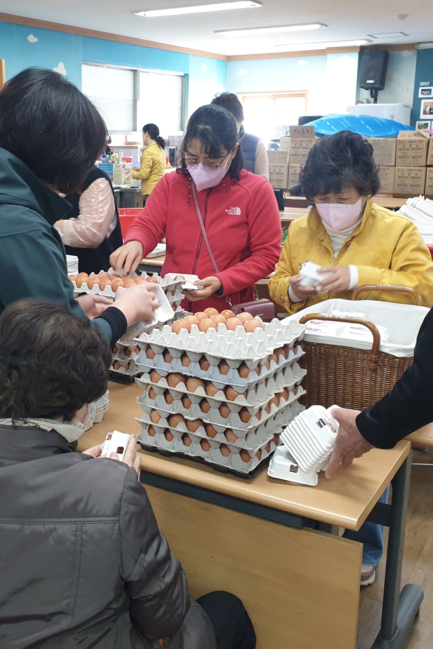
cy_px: 305
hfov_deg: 33.8
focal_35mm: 39
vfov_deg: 49.5
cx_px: 136
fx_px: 704
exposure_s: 1/60
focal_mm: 4.3
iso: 200
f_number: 2.4
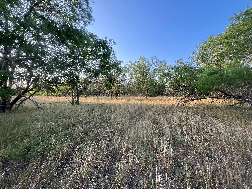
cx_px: 126
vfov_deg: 89.9
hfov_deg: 106.2
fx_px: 95
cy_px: 94
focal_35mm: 13
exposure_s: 1/206
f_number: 1.8
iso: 32
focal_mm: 1.57
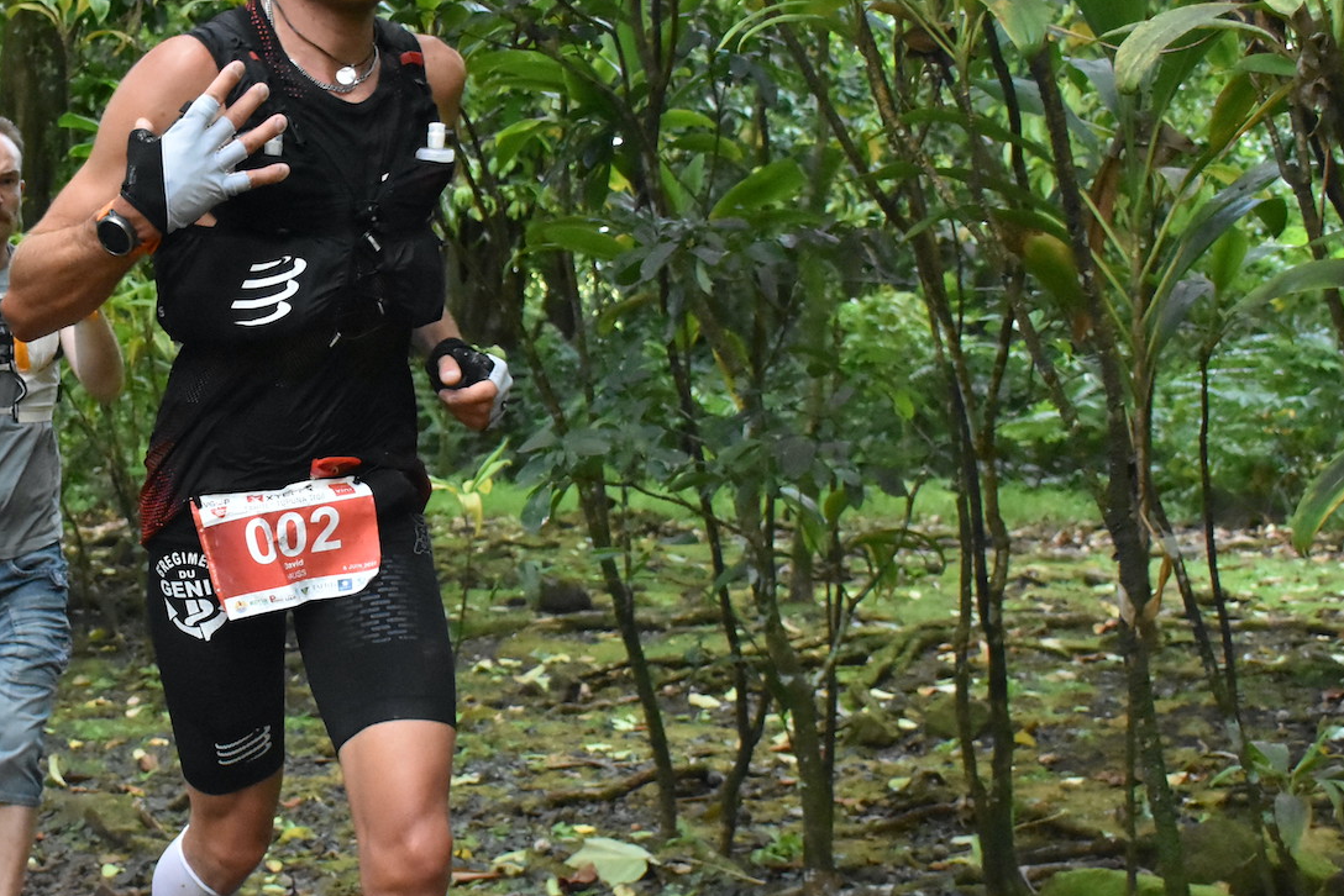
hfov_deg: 32.1
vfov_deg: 22.3
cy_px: 407
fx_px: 2273
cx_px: 275
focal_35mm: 61
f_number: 3.8
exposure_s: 1/500
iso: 6400
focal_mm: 23
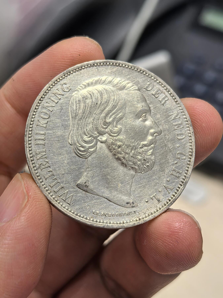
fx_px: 464
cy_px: 149
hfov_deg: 27.0
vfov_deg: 35.5
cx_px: 112
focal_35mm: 54
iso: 200
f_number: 2
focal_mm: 6.98
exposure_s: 1/100
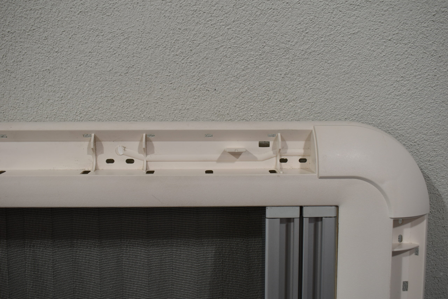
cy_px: 150
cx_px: 224
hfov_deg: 49.6
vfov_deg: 34.2
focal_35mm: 39
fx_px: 485
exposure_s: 1/125
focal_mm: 26
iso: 200
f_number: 5.6
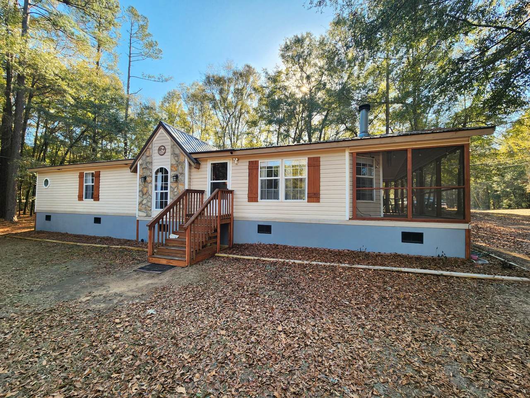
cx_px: 265
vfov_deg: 89.9
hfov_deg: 106.2
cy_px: 199
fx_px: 199
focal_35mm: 13
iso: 50
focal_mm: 2.2
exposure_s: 1/232
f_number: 2.2
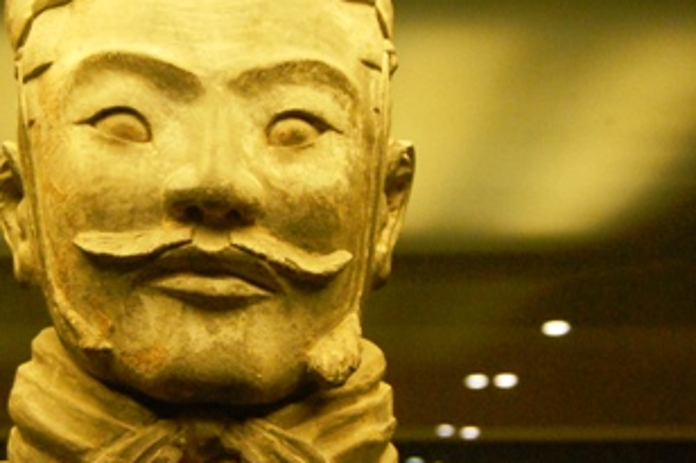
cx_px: 206
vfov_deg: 23.7
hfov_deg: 34.6
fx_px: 1101
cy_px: 208
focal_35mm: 57
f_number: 4
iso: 1400
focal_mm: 26
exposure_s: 1/30
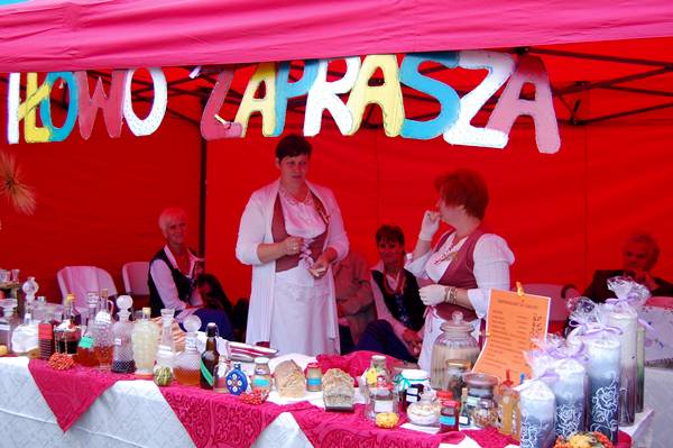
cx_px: 336
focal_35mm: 39
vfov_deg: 34.2
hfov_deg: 49.6
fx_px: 728
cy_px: 224
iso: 400
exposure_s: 1/100
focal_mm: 26
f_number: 5
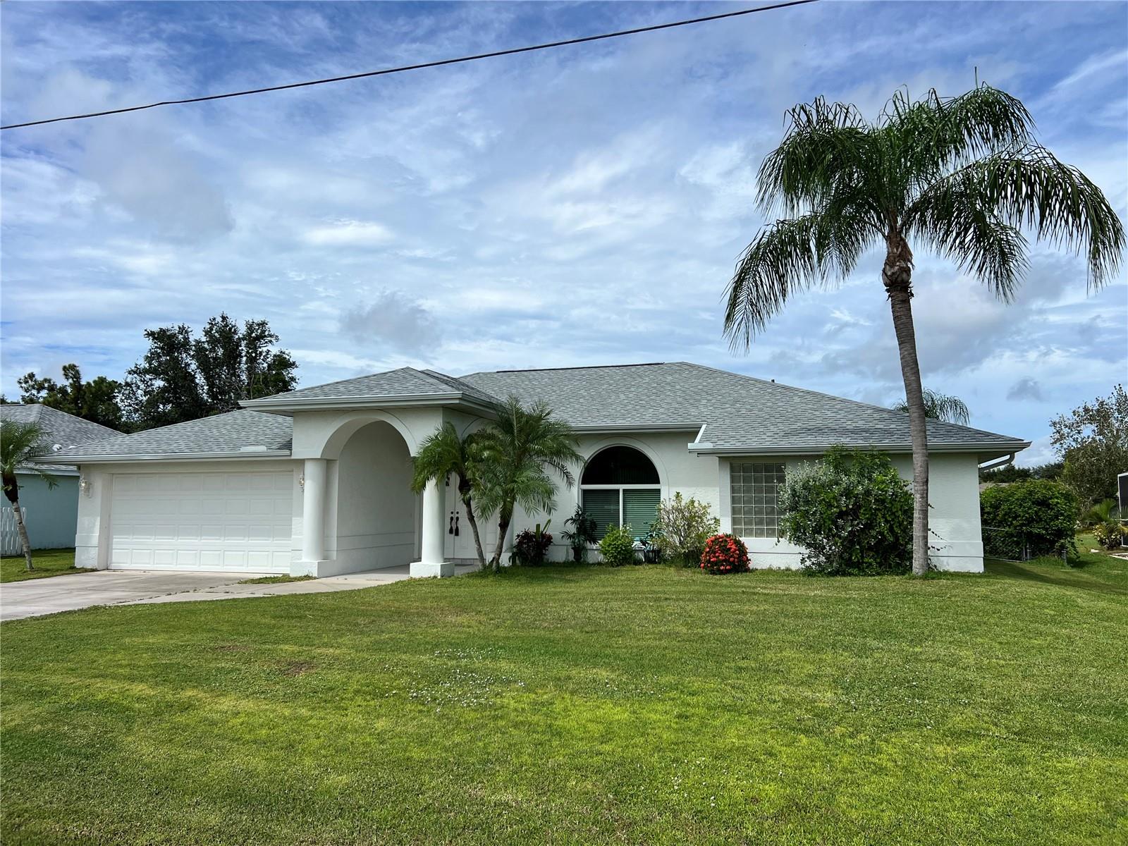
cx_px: 564
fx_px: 847
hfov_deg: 67.3
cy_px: 423
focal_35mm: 26
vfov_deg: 53.1
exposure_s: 1/7463
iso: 50
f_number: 1.5
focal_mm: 5.7
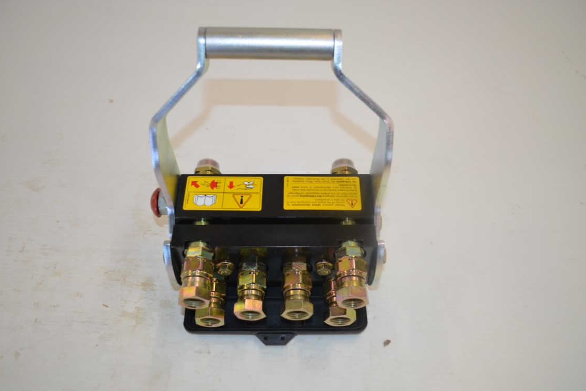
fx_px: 553
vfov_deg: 38.9
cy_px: 199
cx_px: 292
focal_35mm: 34
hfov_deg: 55.8
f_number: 3.8
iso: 320
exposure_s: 1/125
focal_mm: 22
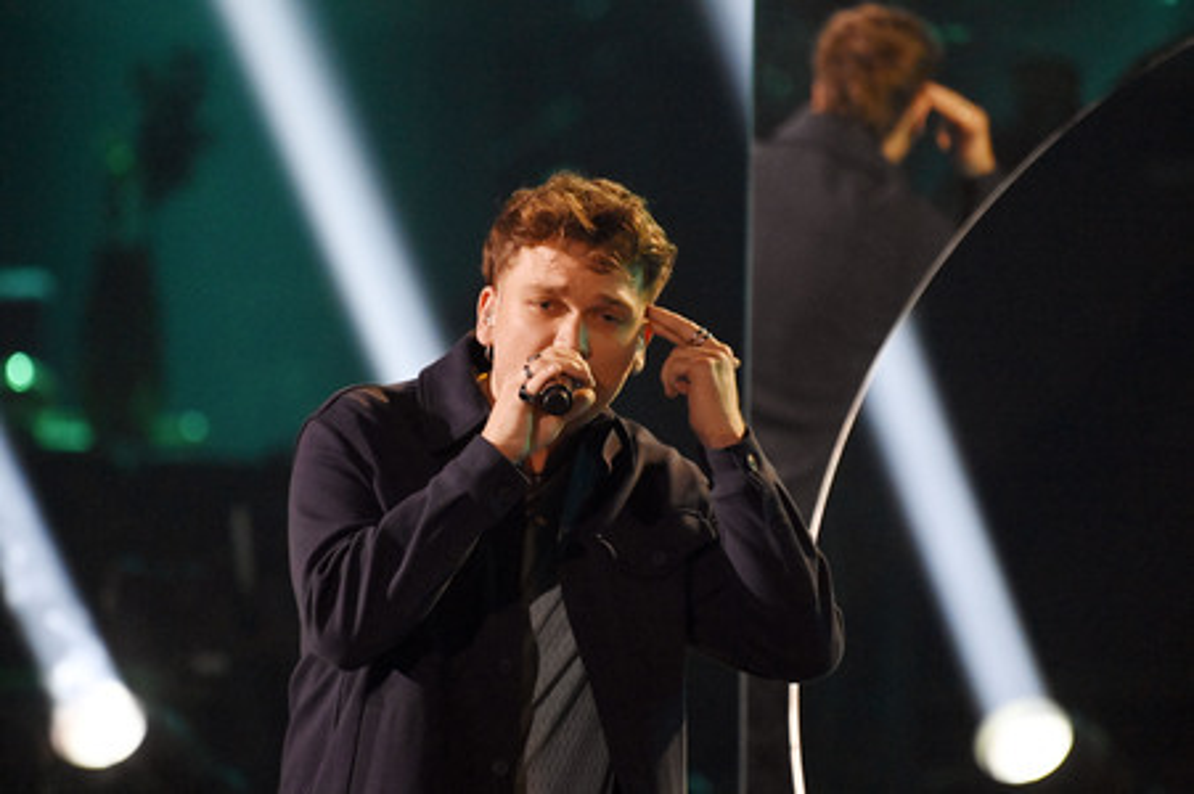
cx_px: 597
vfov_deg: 2.9
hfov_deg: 4.3
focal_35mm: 480
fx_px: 15908
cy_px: 397
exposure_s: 1/400
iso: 12800
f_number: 5.6
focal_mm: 480
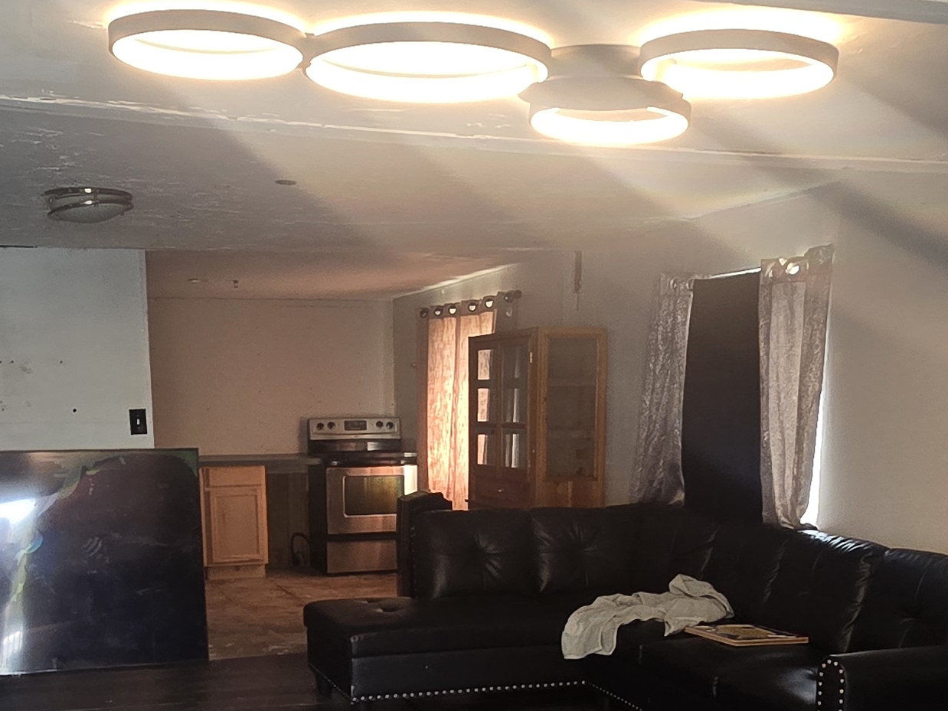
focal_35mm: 42
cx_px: 405
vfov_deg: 32.7
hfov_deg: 44.7
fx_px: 1150
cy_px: 631
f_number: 2.2
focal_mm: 2.2
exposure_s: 1/60
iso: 100
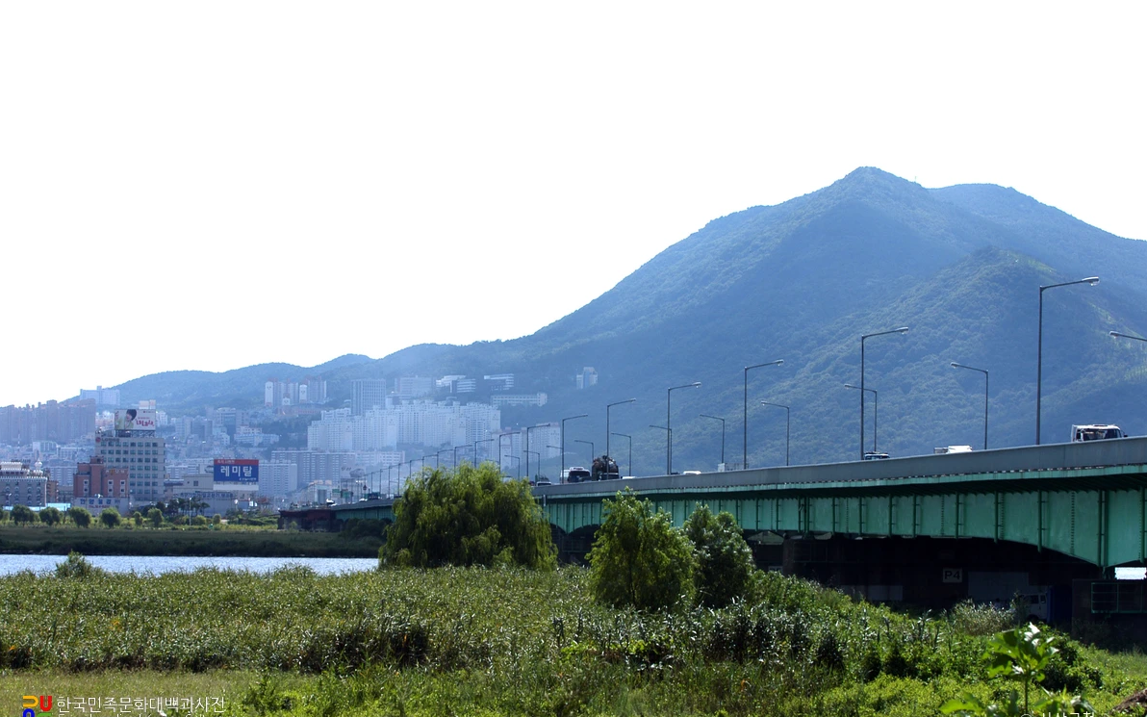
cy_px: 370
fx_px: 3845
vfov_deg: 10.7
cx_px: 572
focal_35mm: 123
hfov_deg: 17.0
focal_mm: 80
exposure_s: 1/125
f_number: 11
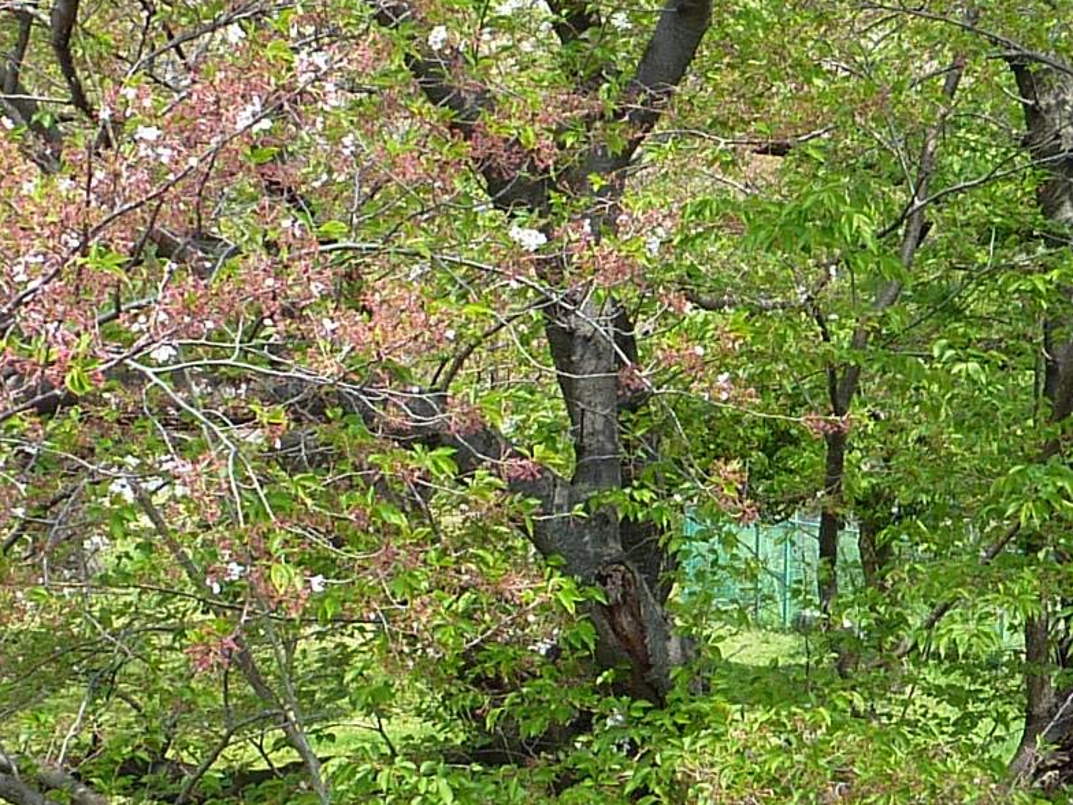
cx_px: 1016
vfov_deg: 15.7
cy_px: 500
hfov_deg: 20.3
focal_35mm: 94
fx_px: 2914
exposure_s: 1/160
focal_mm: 4.1
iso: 80
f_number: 4
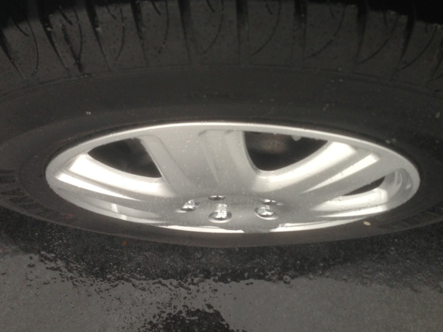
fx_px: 461
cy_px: 158
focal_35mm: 36
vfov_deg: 39.6
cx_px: 232
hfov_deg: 51.3
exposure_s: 1/120
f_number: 2.4
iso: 64
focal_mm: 4.13
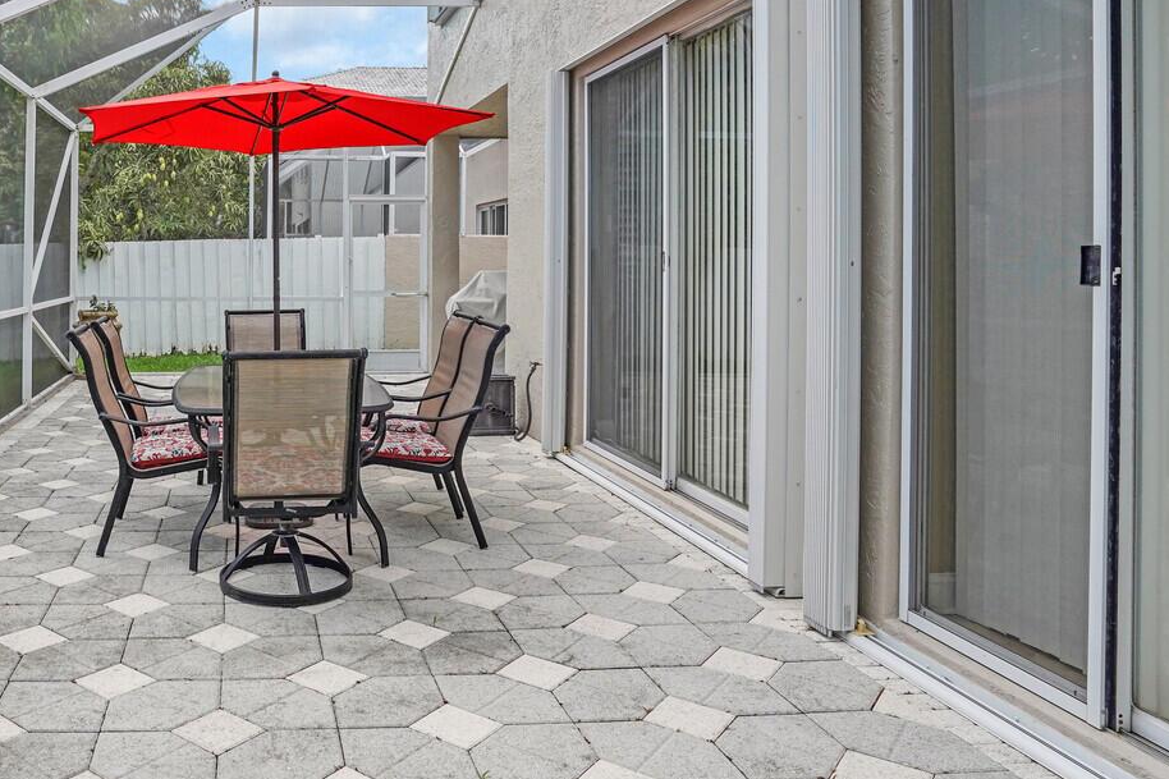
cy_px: 242
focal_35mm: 28
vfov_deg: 45.5
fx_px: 909
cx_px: 263
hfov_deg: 61.1
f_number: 8
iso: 800
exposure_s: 1/250
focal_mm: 16
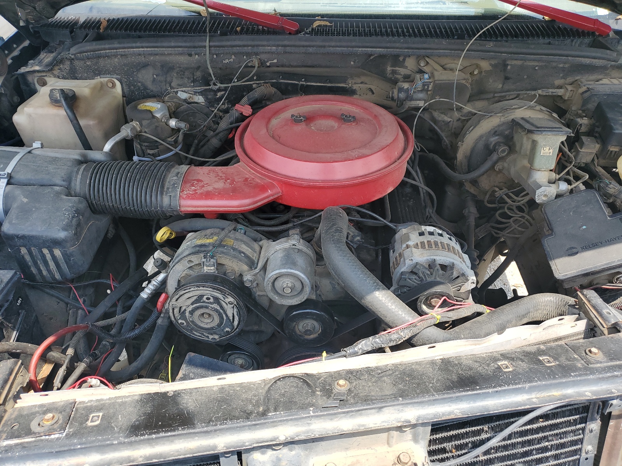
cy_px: 233
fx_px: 467
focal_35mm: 26
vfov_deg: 53.1
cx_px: 311
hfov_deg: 67.3
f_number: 1.5
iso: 50
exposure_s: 1/1111
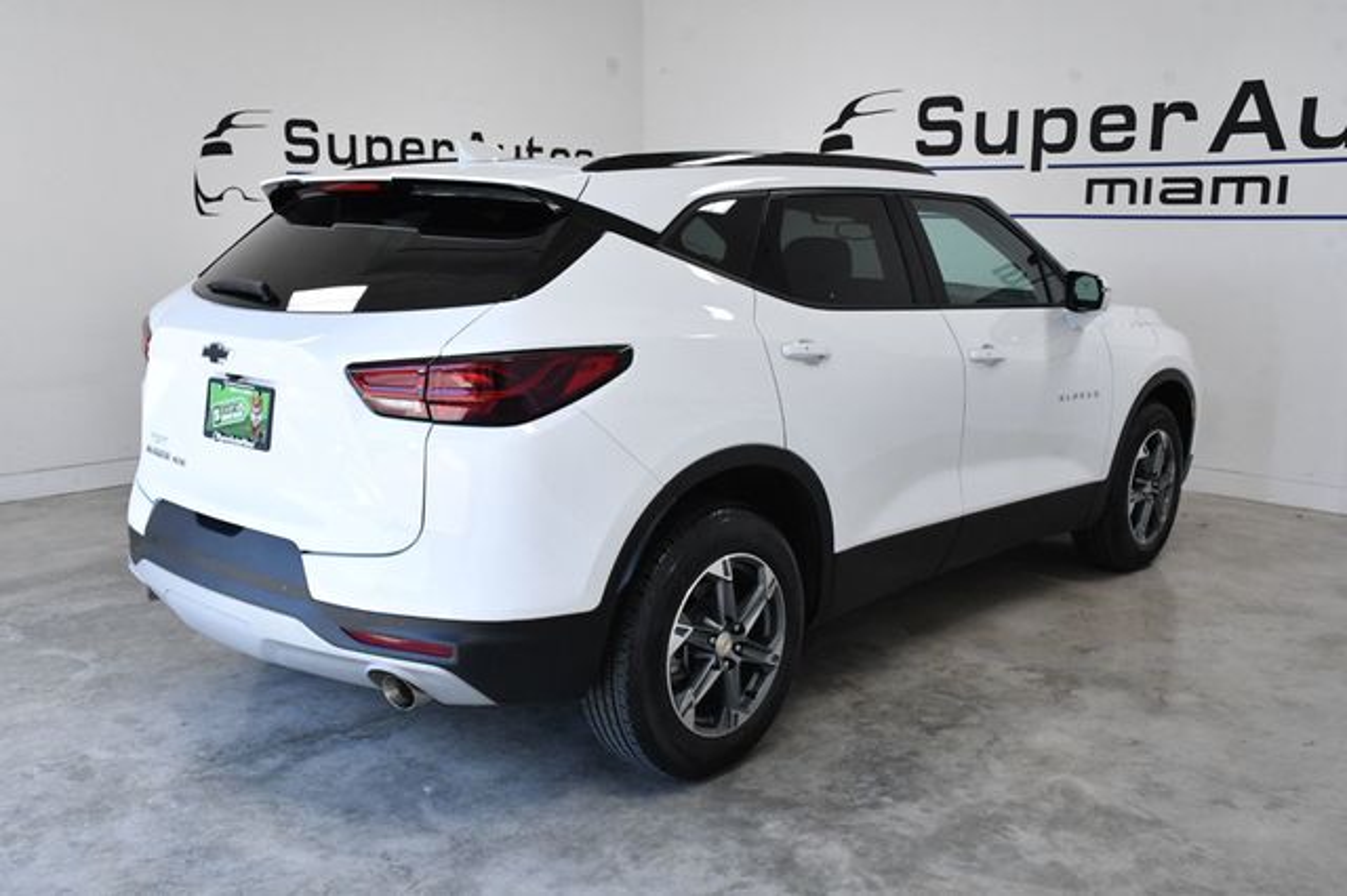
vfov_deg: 38.8
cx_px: 674
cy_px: 448
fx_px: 1271
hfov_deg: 55.8
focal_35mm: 34
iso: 2500
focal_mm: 23
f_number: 11
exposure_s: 1/500
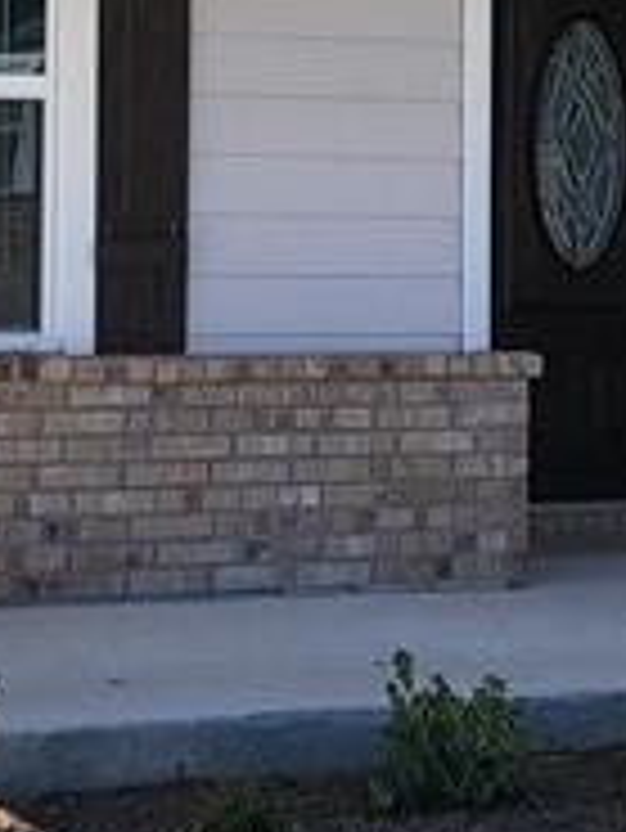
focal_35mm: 133
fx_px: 3203
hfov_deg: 11.0
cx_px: 658
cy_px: 175
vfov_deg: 14.7
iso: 40
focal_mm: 5
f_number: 1.8
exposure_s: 1/1775
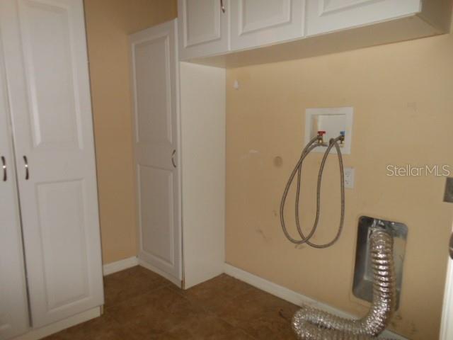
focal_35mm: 25
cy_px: 170
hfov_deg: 69.4
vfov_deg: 54.9
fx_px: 327
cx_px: 226
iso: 200
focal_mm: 4.5
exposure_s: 1/25
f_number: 3.2
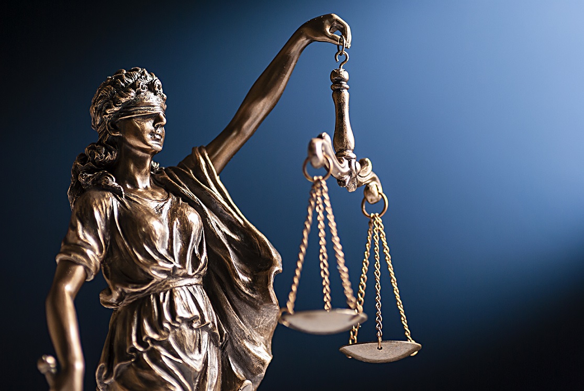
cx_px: 292
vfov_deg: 10.2
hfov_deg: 15.2
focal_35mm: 135
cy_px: 196
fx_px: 2193
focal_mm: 90
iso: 100
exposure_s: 1/100
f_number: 4
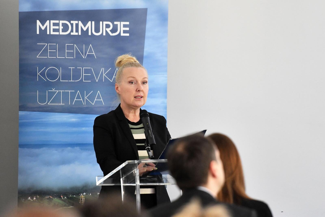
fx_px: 1805
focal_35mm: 200
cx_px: 162
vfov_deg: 6.9
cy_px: 108
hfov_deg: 10.3
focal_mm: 200
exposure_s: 1/125
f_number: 4
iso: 2000
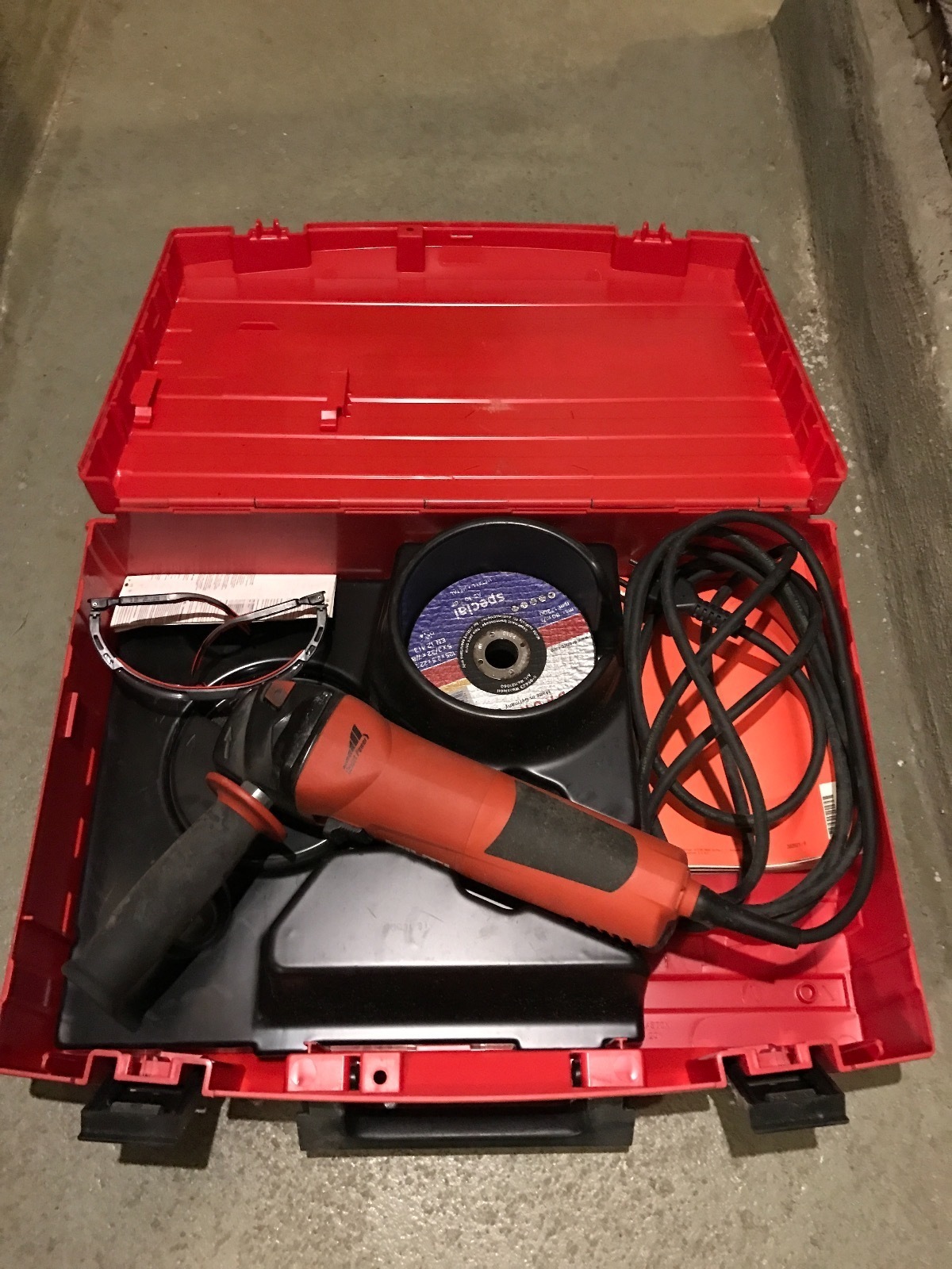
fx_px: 1027
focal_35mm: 28
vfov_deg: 63.4
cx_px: 476
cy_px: 634
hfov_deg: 49.7
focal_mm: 3.99
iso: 125
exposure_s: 1/4
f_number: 1.8
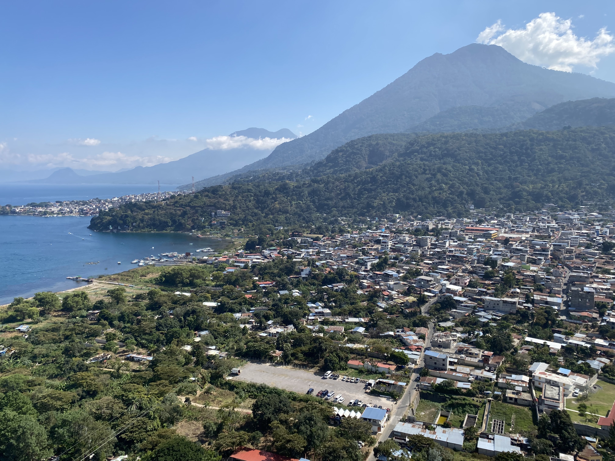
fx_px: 462
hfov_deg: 67.3
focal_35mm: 26
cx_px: 308
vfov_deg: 53.1
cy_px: 230
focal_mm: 4.25
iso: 32
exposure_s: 1/2625
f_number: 1.8
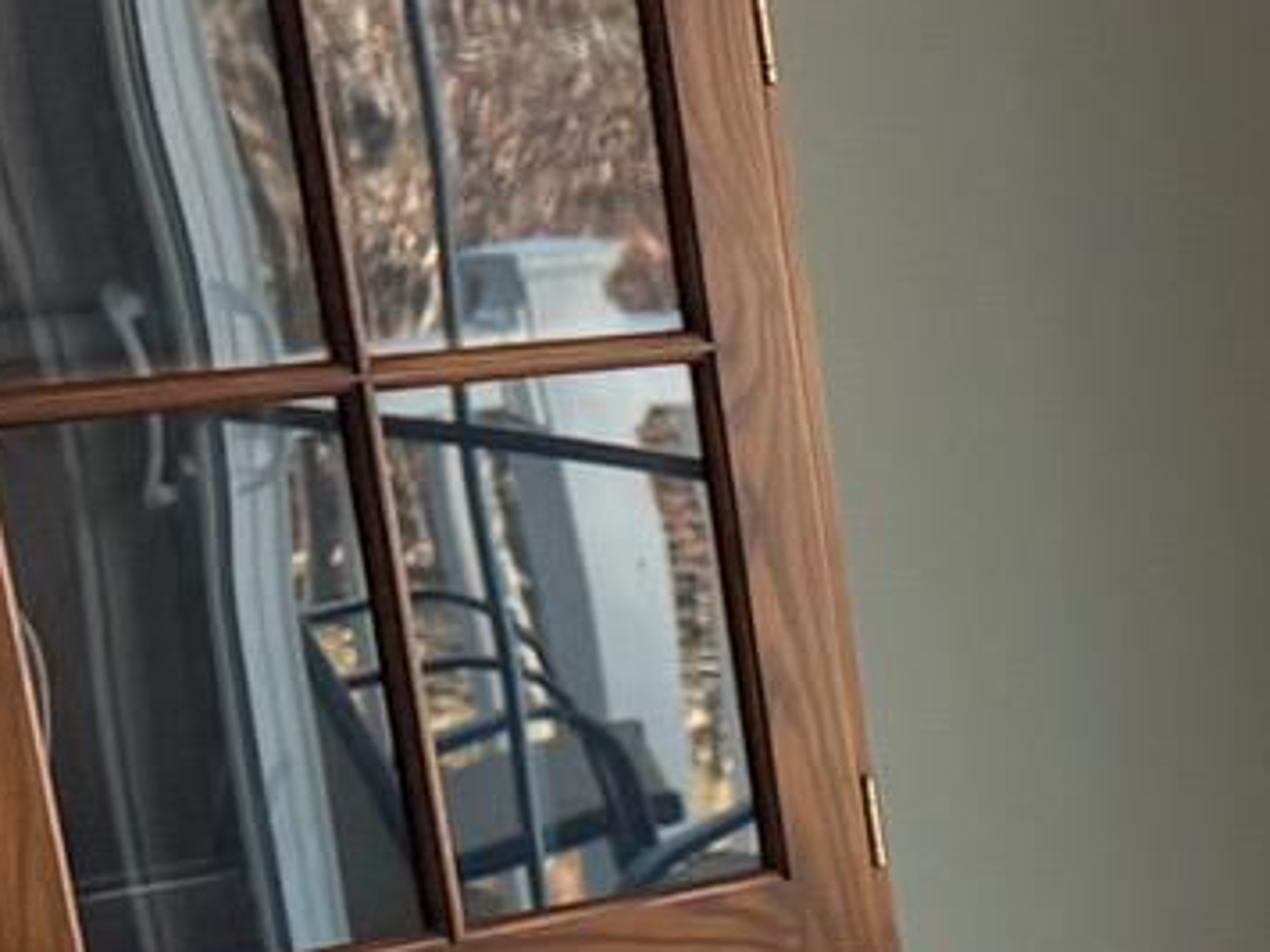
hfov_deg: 12.1
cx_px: 2833
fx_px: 5063
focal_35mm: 138
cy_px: 1793
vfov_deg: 10.1
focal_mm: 6.76
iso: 100
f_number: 1.78
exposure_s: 1/176
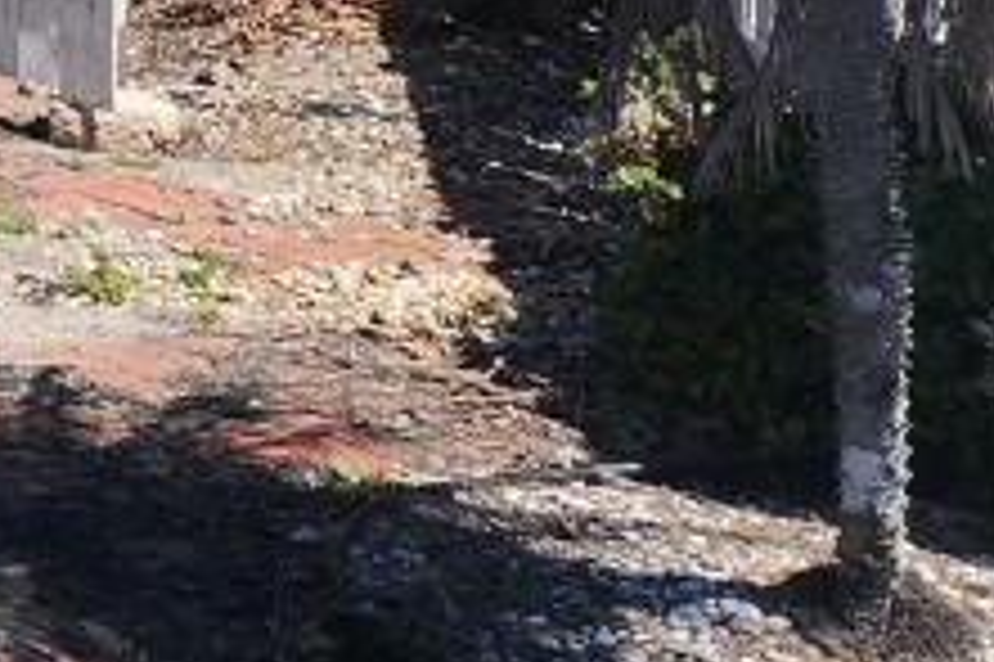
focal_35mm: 111
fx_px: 3062
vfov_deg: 11.2
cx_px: -1138
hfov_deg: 14.5
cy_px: -671
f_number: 1.8
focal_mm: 6.4
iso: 12
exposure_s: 1/1002
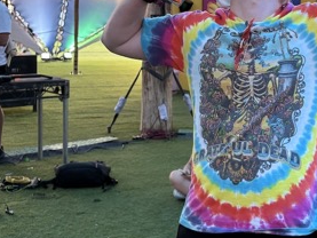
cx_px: 225
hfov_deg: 31.8
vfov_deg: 24.3
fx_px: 550
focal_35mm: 60
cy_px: 70
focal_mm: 5.96
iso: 250
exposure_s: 1/60
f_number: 1.6
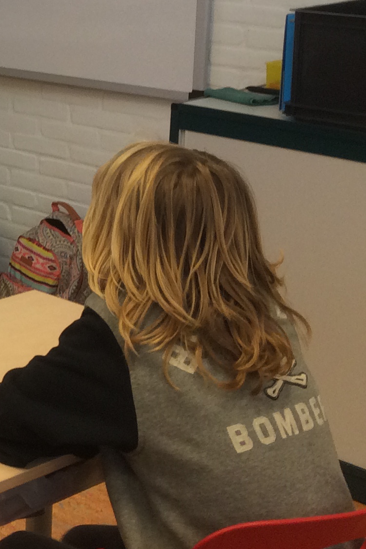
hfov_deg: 13.4
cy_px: 86
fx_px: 1327
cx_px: -380
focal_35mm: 87
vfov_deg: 23.0
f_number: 2.2
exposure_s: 1/33
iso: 64
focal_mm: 4.15
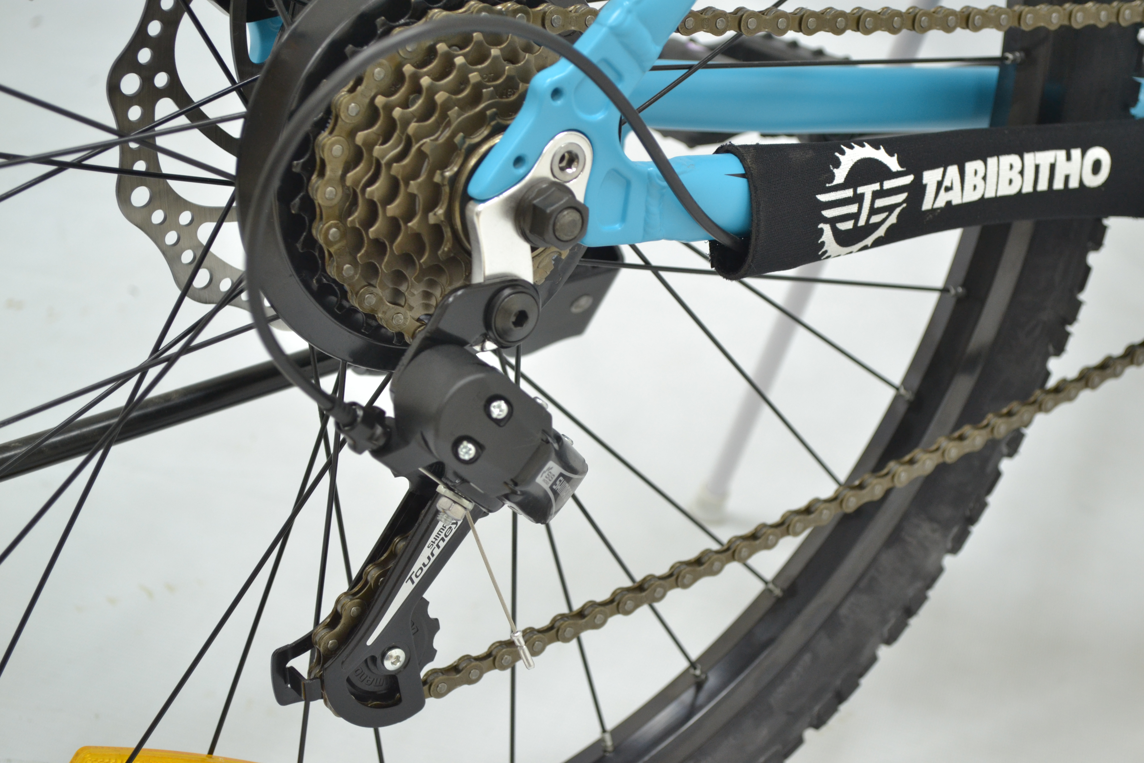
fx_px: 2097
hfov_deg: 30.5
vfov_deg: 20.6
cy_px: 382
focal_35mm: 66
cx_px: 572
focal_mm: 44
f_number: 5.3
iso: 800
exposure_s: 1/20
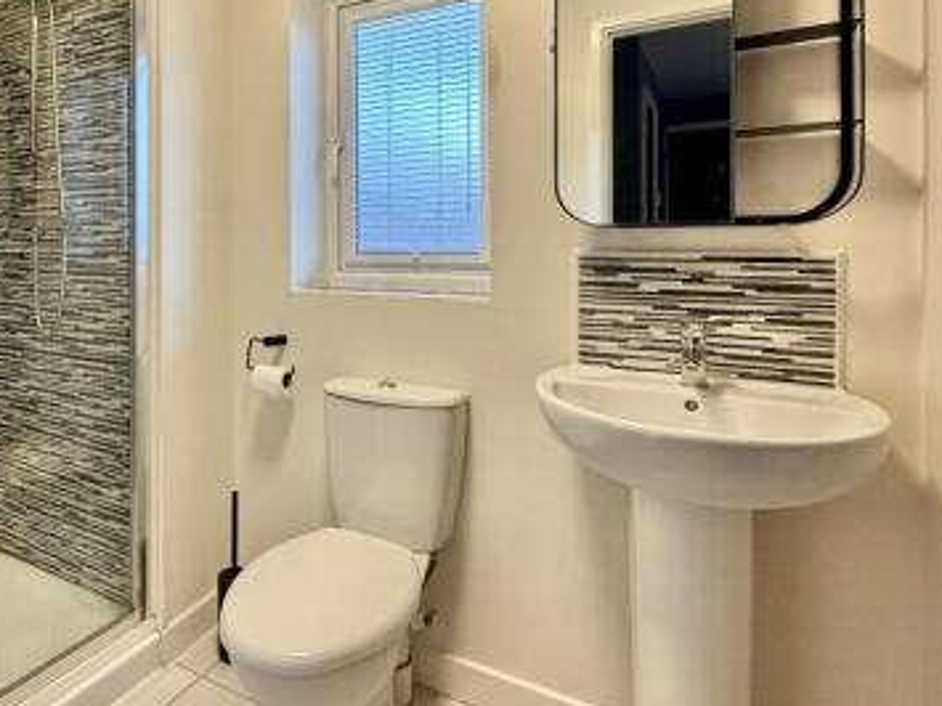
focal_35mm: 23
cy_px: 251
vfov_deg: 57.9
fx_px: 626
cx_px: 312
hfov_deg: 71.7
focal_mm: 2.22
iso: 200
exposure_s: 1/100
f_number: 2.2
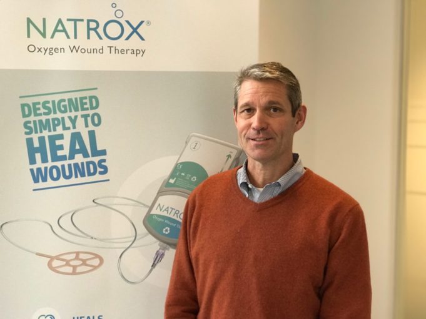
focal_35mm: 57
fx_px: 702
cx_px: 213
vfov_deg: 25.7
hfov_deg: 33.8
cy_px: 160
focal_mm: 6.6
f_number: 2.8
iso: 125
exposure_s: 1/50
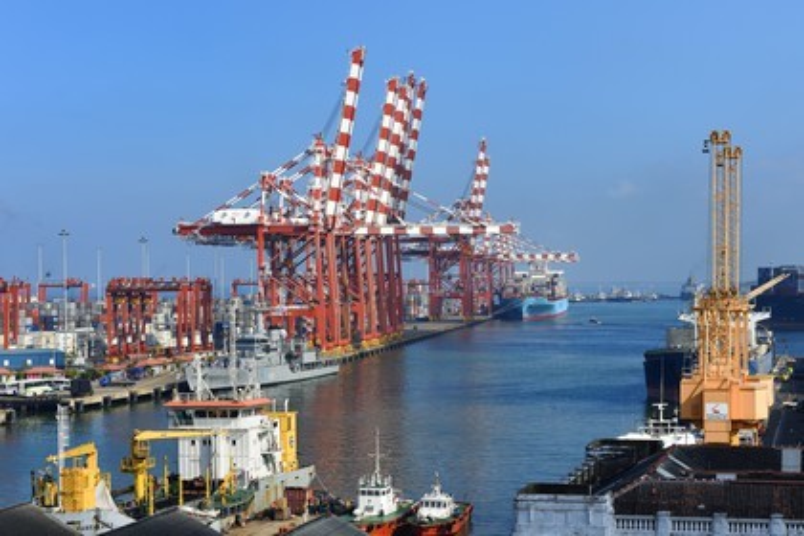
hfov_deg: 28.8
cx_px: 402
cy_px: 268
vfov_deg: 19.5
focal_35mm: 70
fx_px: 1563
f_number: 14
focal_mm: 70
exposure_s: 1/200
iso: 200
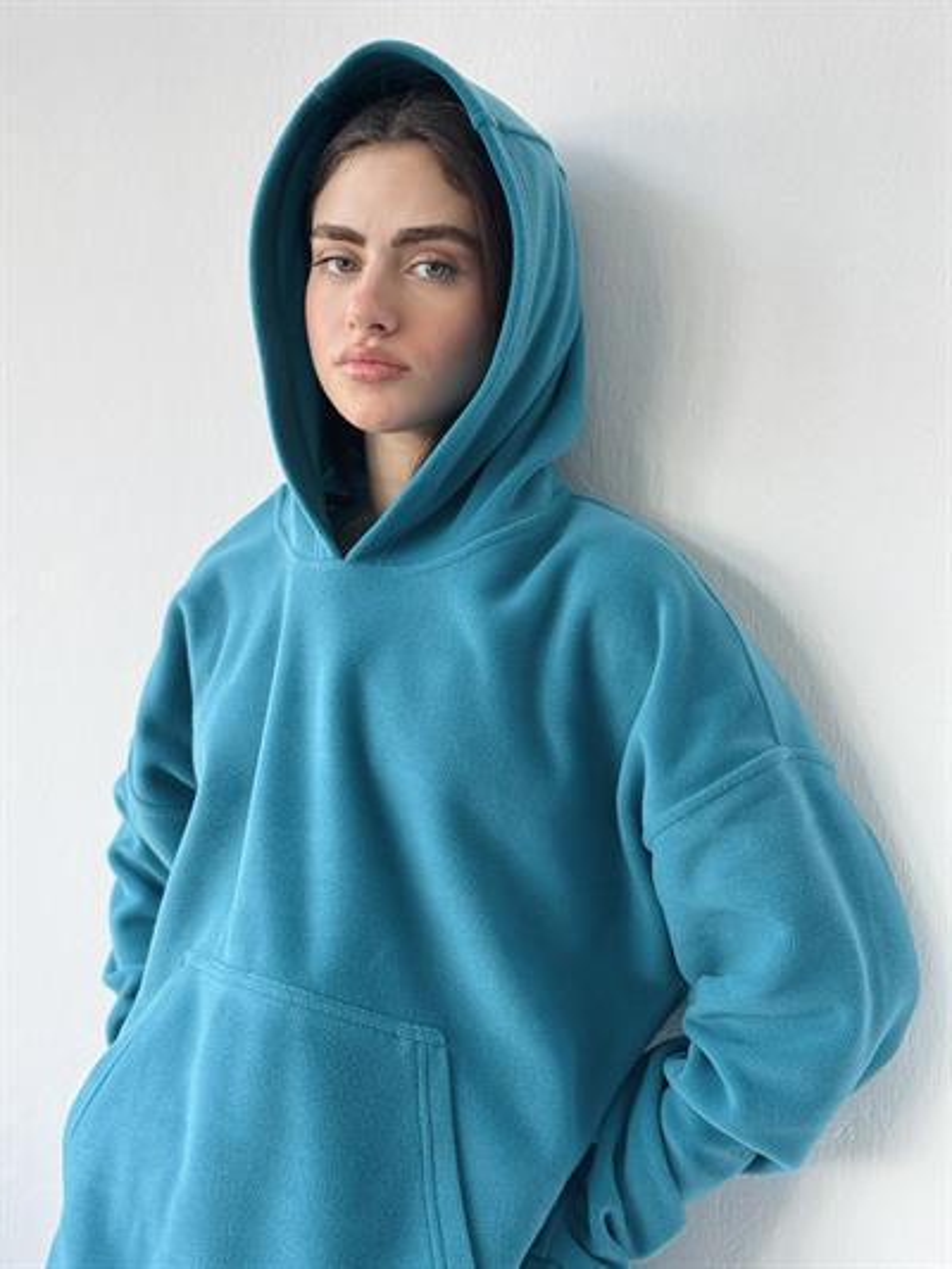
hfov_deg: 30.3
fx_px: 1759
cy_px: 634
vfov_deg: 39.6
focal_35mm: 48
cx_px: 476
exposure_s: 1/171
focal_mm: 6.76
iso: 80
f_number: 1.78
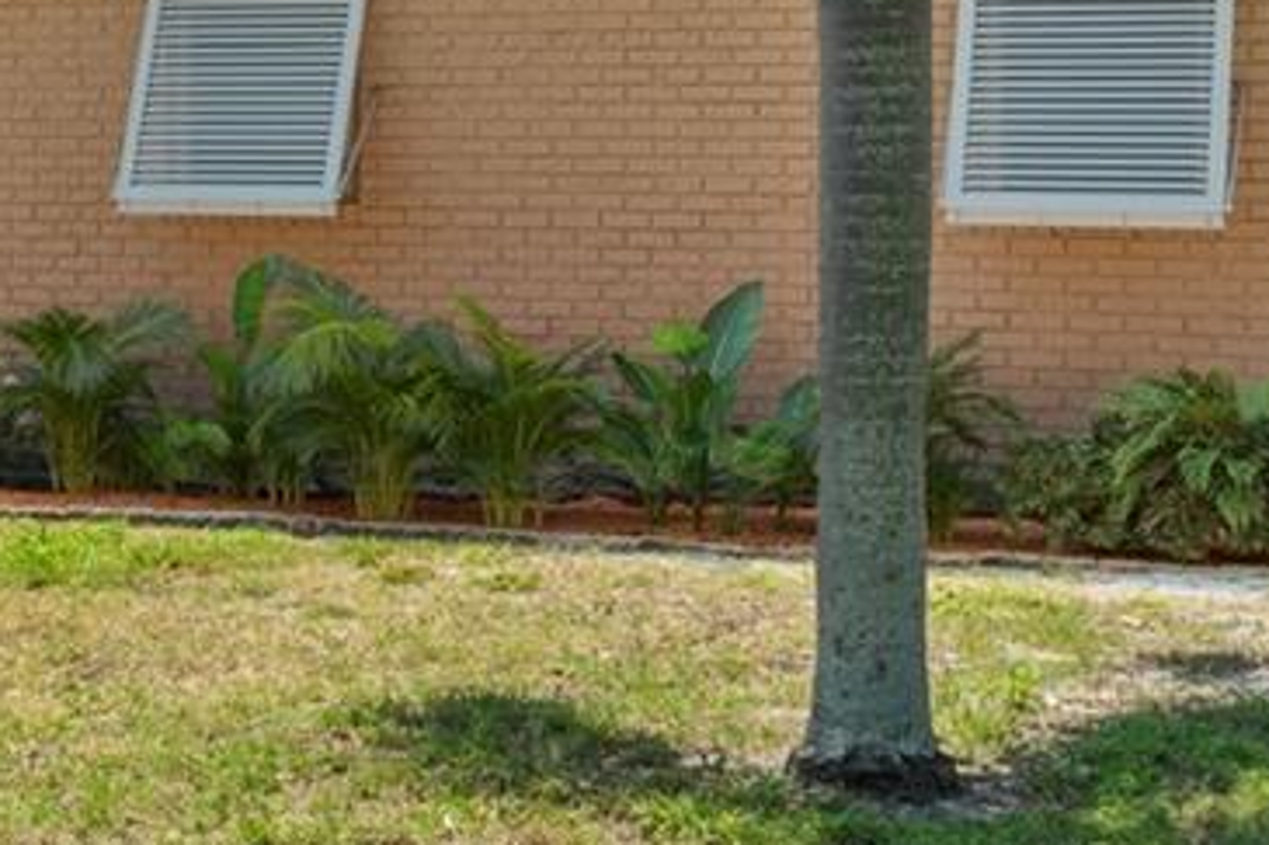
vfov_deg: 15.6
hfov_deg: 22.6
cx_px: 42
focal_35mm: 87
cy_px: 162
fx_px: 3065
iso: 2000
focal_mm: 31
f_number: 8
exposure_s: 1/400
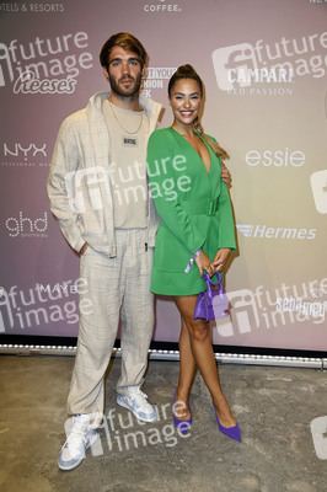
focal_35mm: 36
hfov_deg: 36.8
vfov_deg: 53.2
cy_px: 246
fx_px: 491
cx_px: 164
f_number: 5.6
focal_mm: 36
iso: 250
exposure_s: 1/250
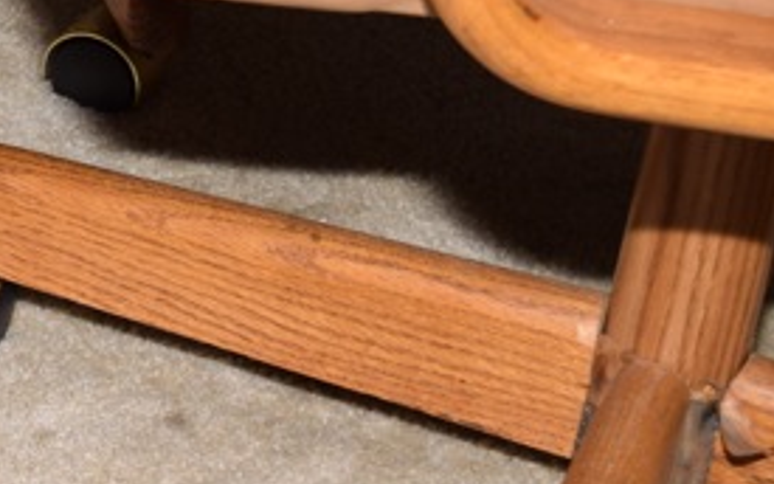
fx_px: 3988
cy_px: 190
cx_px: -628
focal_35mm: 189
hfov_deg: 10.4
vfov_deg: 6.9
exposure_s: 1/60
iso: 100
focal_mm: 34
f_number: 6.3
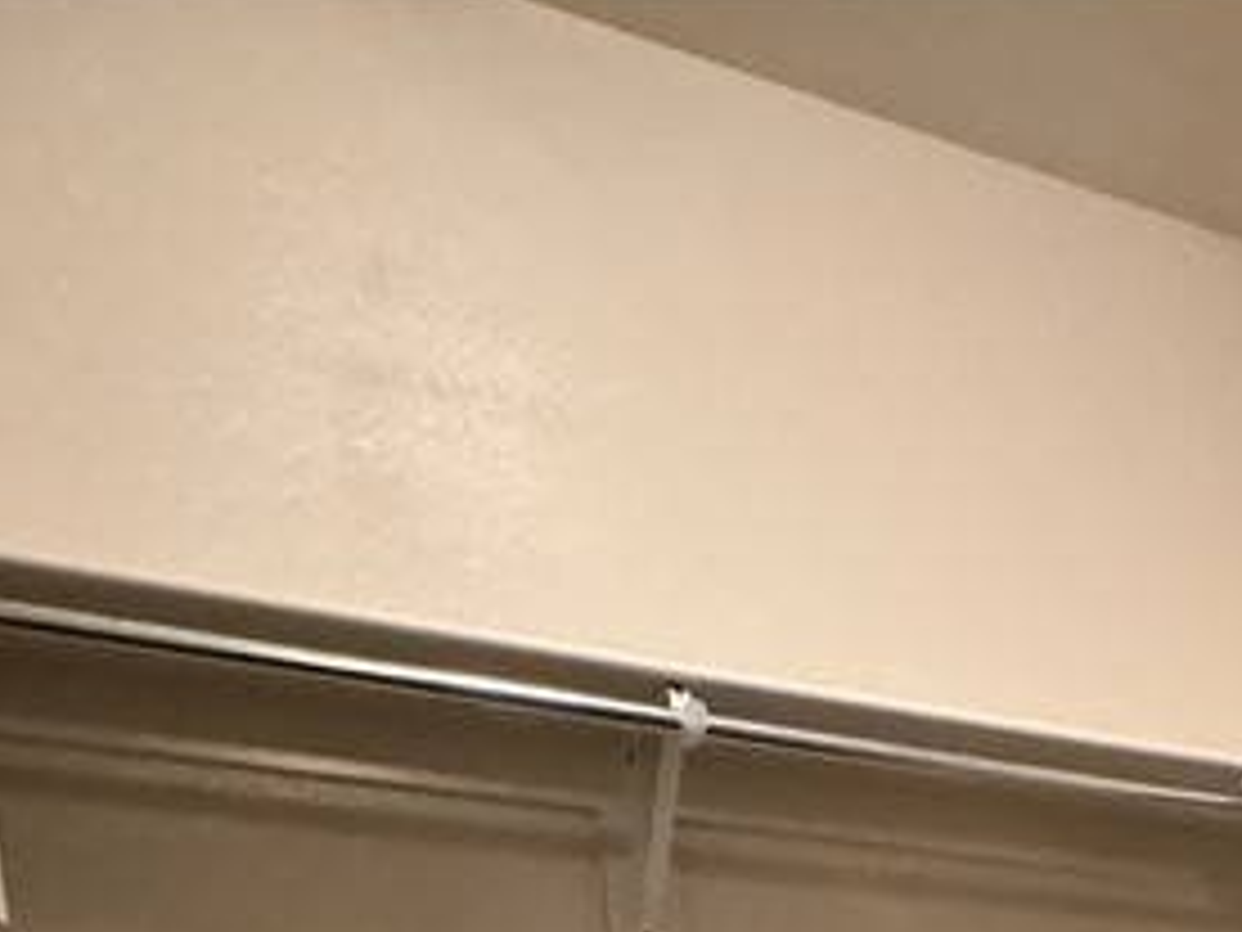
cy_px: 1706
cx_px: 1400
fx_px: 1866
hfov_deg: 32.0
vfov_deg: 19.9
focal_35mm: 52
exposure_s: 1/40
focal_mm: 2.22
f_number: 2.2
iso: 1000
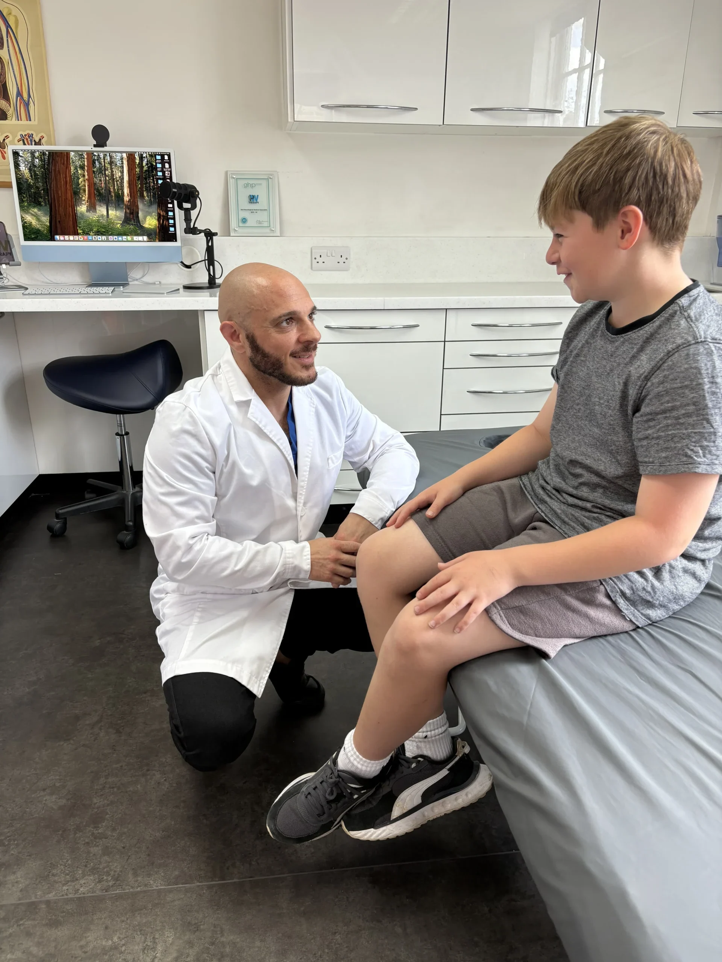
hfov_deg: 53.1
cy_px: 481
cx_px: 361
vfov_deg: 67.3
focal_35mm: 26
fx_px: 723
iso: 50
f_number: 1.6
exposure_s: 1/100
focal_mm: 5.96
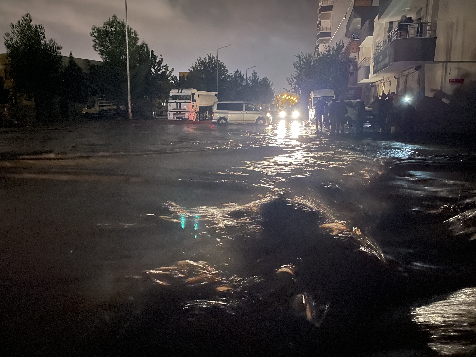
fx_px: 358
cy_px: 178
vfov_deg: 53.1
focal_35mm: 26
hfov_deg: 67.3
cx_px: 238
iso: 1600
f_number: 1.6
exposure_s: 1/8
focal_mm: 4.2
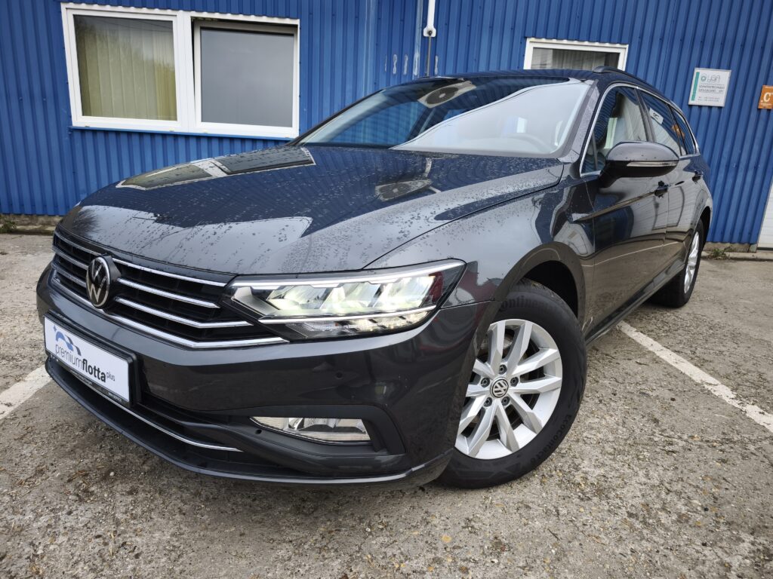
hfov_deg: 73.9
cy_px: 290
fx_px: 514
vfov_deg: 58.9
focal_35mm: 23
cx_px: 386
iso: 64
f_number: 1.6
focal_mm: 6.57
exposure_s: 1/125
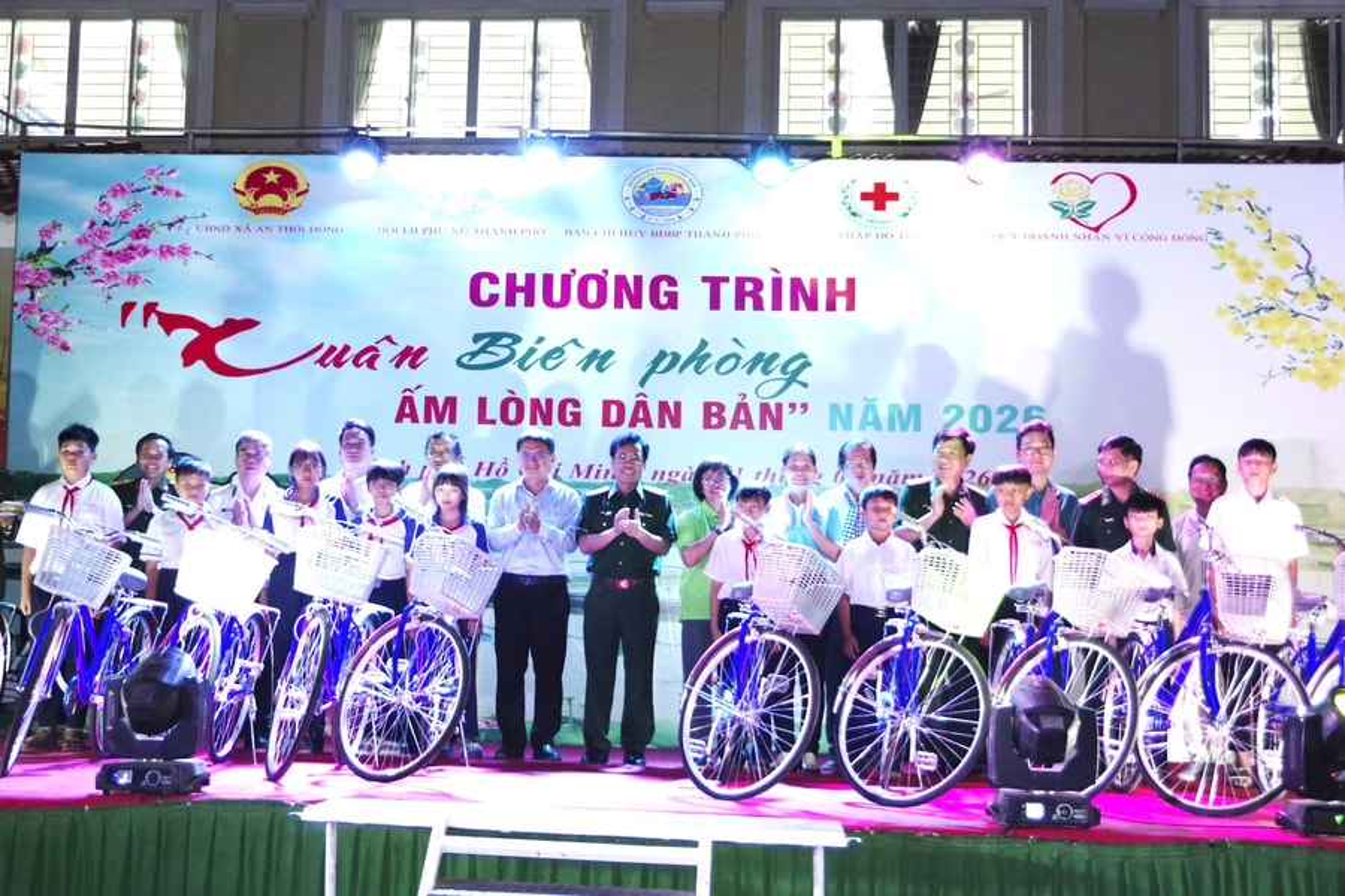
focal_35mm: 42
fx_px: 1569
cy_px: 448
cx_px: 672
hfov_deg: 46.4
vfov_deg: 31.9
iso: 3200
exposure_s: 1/90
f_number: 4
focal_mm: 28
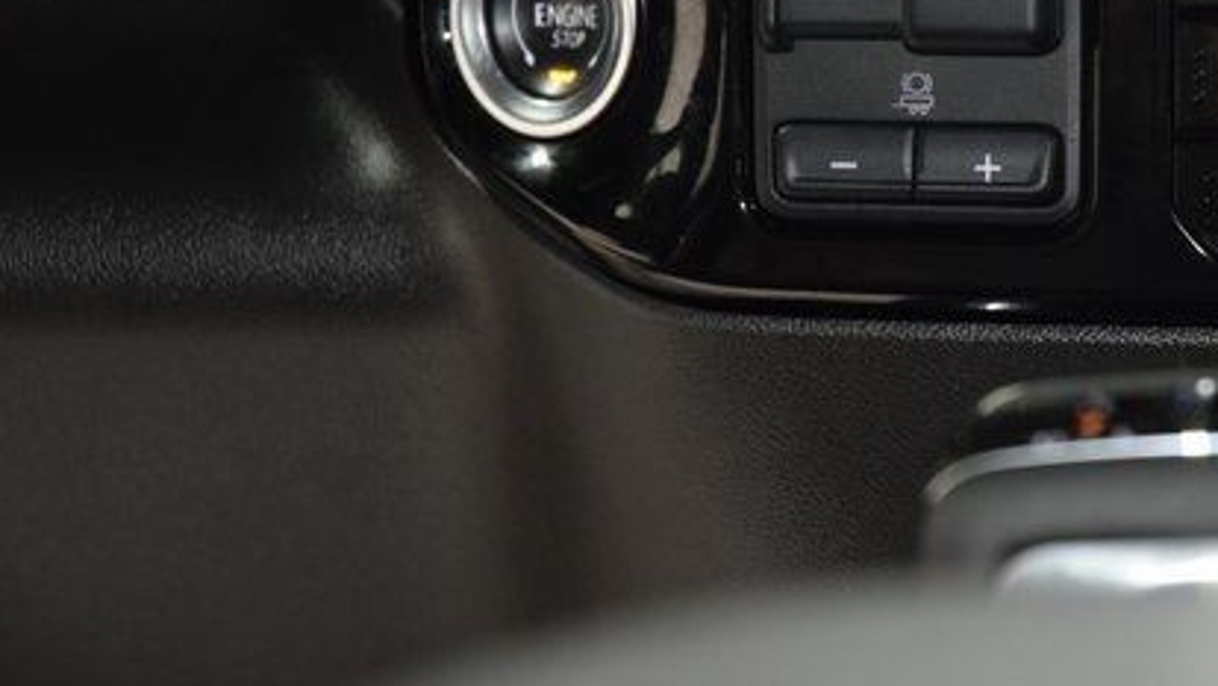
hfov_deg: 12.6
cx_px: 912
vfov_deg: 7.1
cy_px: 113
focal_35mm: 170
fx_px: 5491
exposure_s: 1/20
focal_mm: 70
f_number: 4.5
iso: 2000
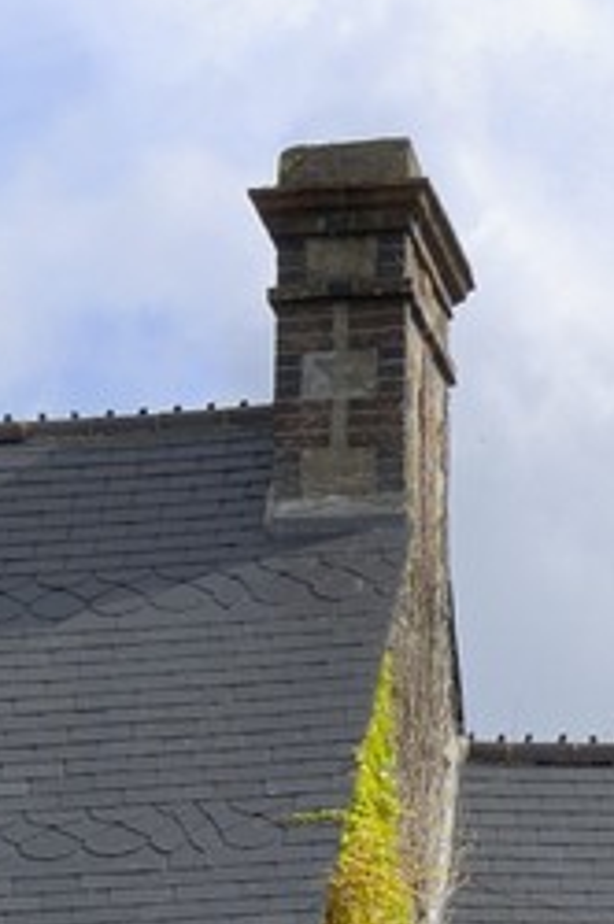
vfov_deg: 8.3
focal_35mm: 230
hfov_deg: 5.9
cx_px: -248
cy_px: 2129
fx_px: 5900
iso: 100
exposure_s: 1/100
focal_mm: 24
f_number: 11
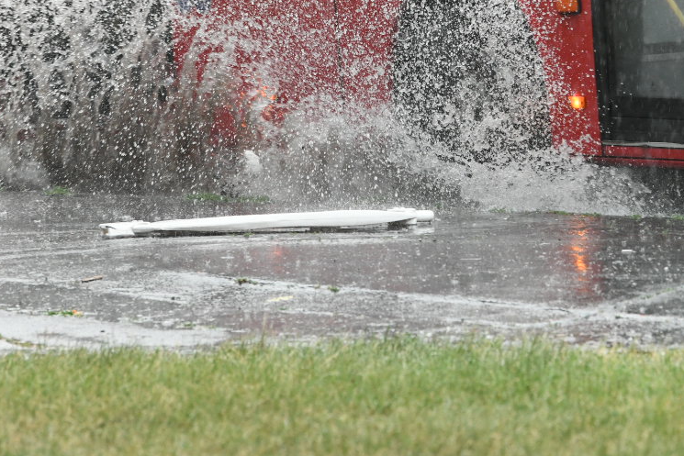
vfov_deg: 3.2
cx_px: 558
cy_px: -31
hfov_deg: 4.7
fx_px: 8266
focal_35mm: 435
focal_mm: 200
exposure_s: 1/320
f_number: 5
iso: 3200
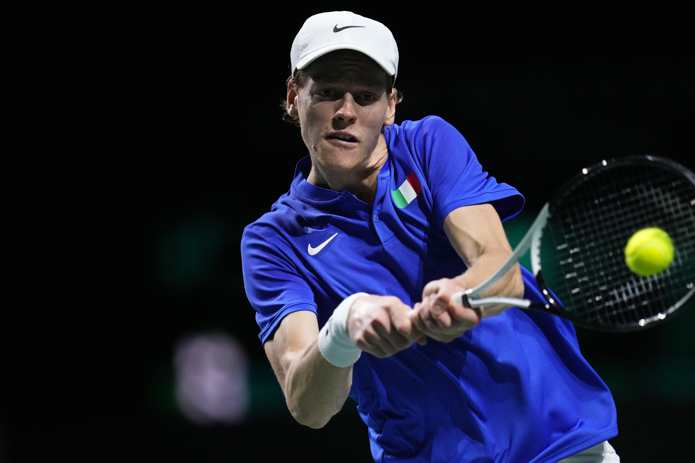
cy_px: 274
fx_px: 9420
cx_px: 410
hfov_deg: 4.2
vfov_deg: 2.8
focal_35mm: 488
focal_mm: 400
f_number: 2.8
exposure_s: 1/2500
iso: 5000
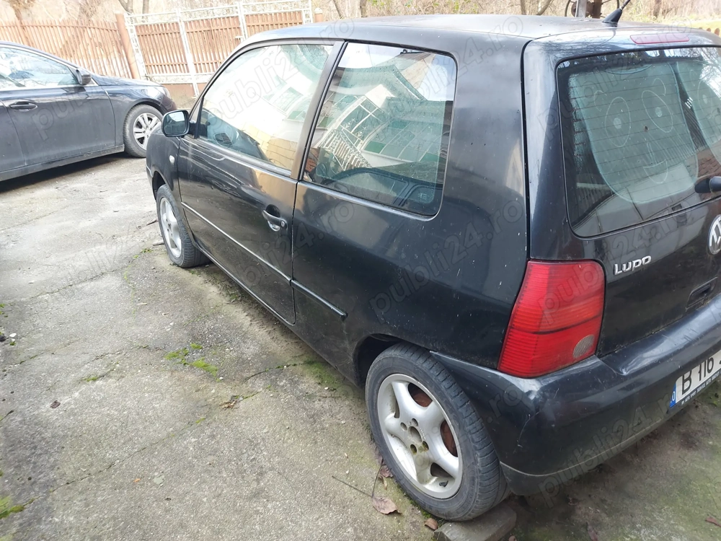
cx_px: 360
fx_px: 500
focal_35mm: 24
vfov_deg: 56.8
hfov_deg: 71.6
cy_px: 270
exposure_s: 1/50
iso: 50
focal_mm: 5.23
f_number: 1.8
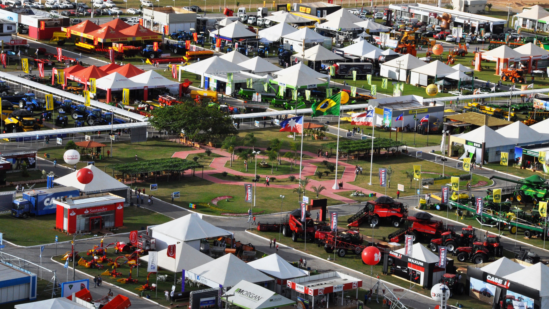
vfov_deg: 9.4
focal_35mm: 129
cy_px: 146
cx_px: 275
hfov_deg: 16.6
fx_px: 1878
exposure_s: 1/640
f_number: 13
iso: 640
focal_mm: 82
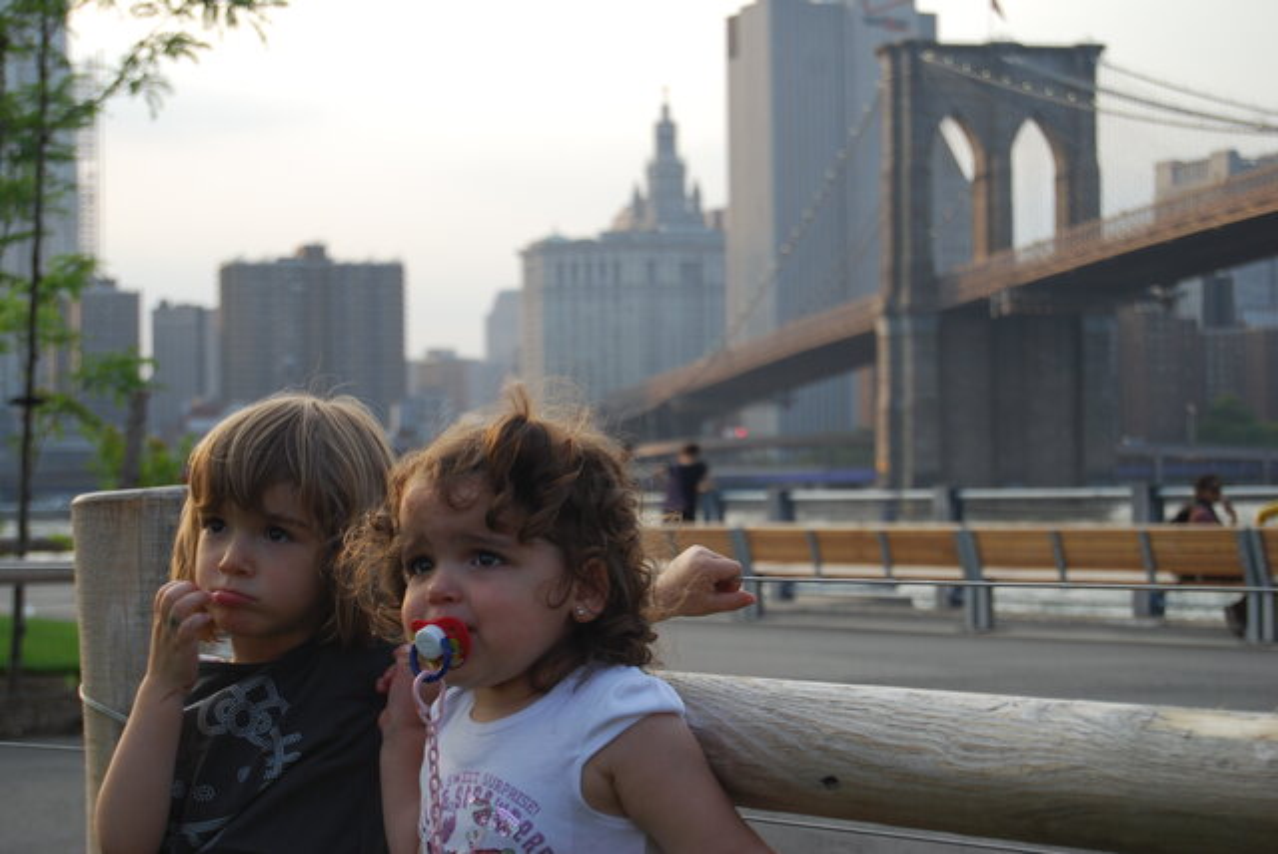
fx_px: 2931
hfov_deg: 24.6
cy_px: 427
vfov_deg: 16.6
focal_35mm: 82
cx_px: 639
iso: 125
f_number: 5.6
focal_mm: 55
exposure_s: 1/125
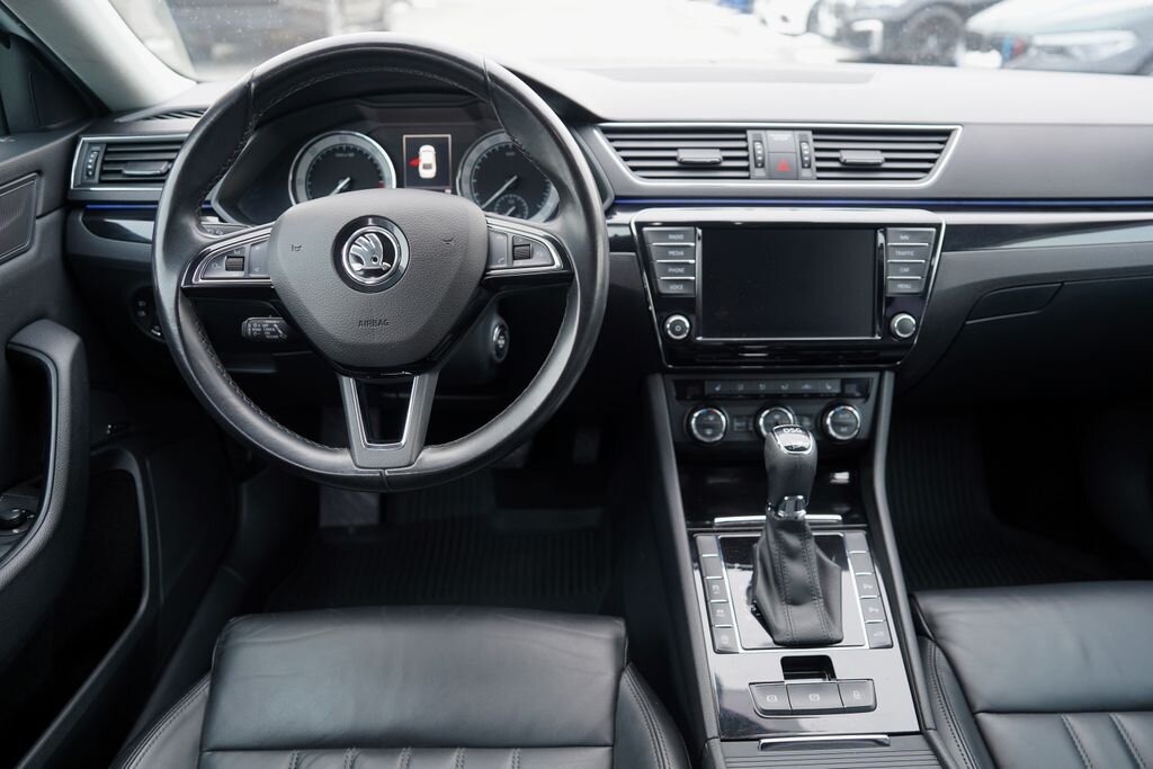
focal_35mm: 24
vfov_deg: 53.1
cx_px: 576
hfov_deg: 73.7
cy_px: 384
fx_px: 769
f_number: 2.8
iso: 125
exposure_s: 1/30
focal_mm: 24
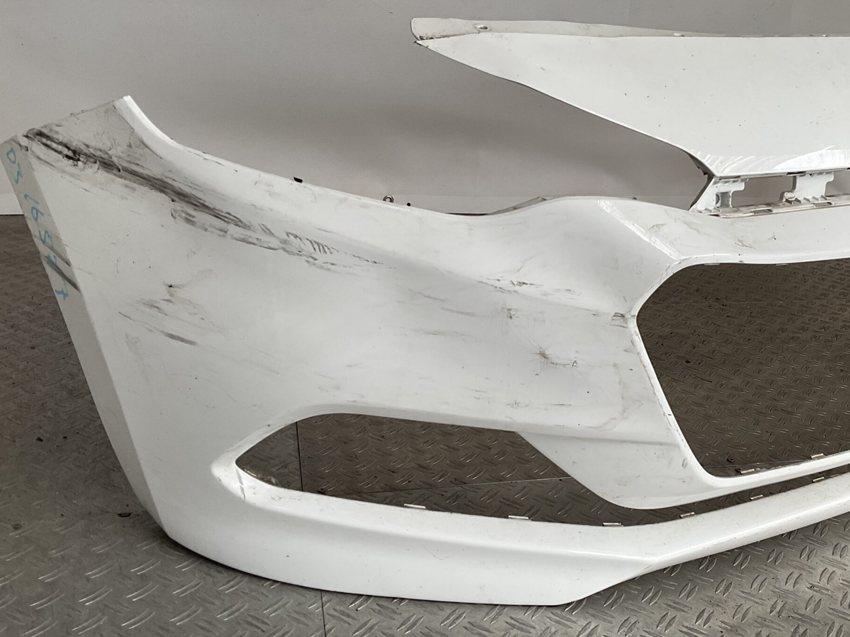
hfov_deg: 45.0
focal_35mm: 41
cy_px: 330
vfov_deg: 35.1
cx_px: 573
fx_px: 1007
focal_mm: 3
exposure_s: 1/100
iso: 32
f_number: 1.8
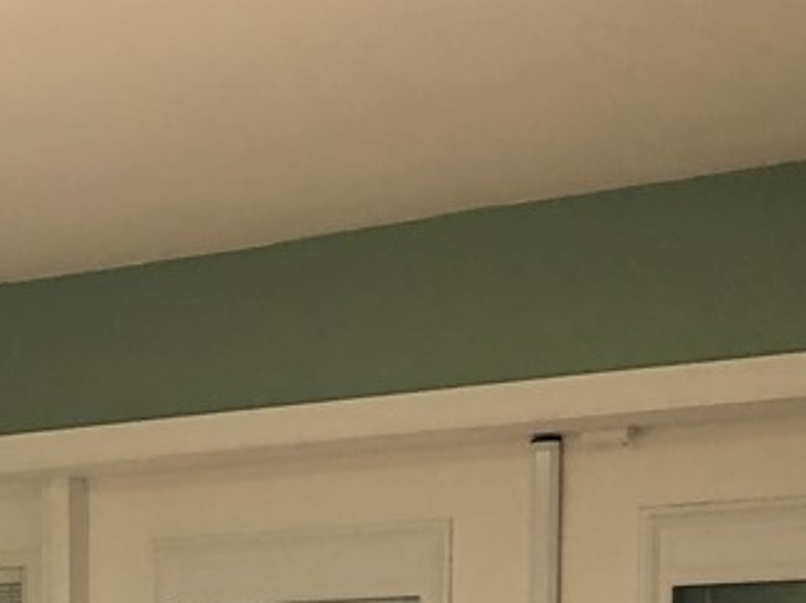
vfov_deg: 15.5
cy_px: 890
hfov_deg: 21.6
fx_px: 2047
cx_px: 22
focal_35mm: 88
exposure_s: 1/15
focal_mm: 4
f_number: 1.8
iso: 100
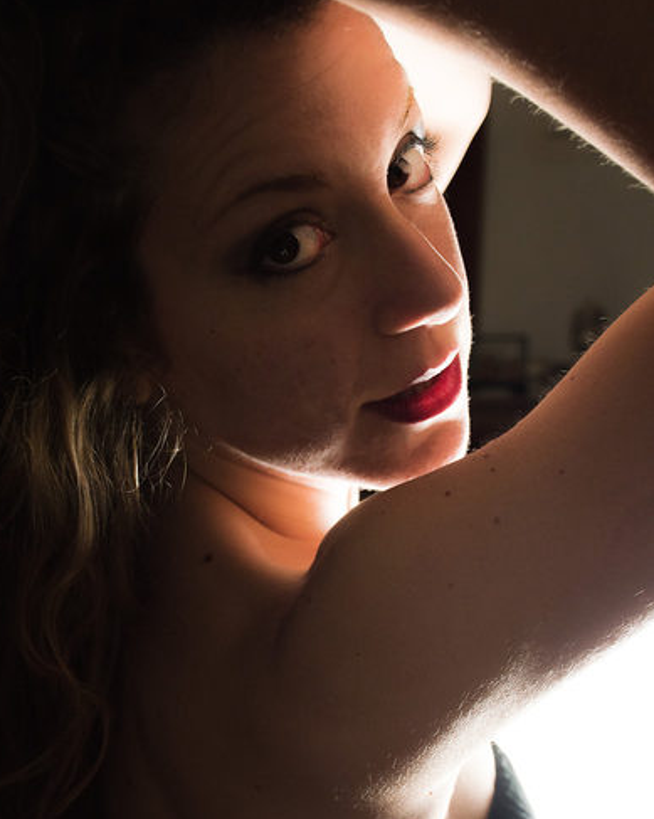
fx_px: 1259
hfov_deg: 29.1
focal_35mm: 52
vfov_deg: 35.9
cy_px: 483
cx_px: 323
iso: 400
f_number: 4.5
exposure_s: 1/60
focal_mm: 30
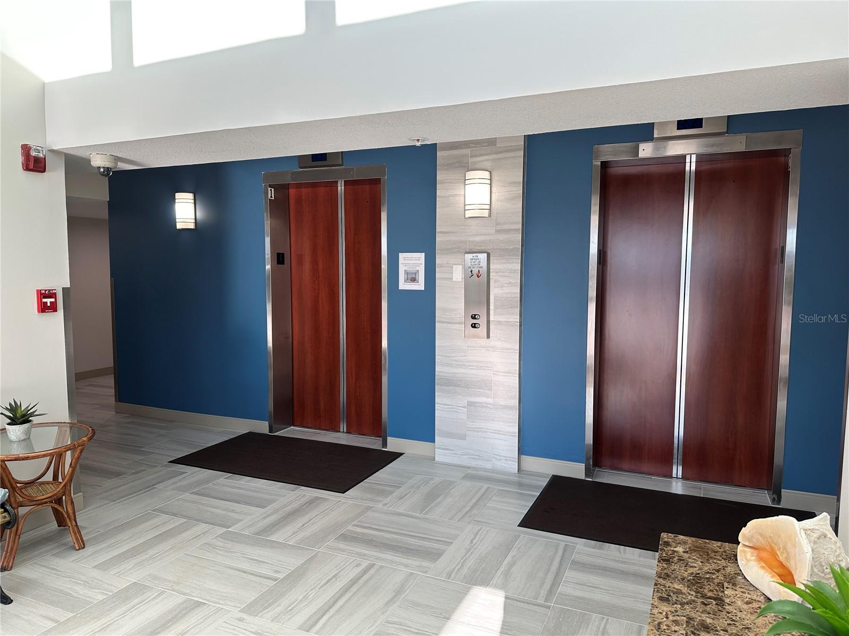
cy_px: 318
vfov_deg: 56.8
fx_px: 589
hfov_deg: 71.6
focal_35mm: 24
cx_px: 424
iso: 64
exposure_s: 1/237
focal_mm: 6.86
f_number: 1.78
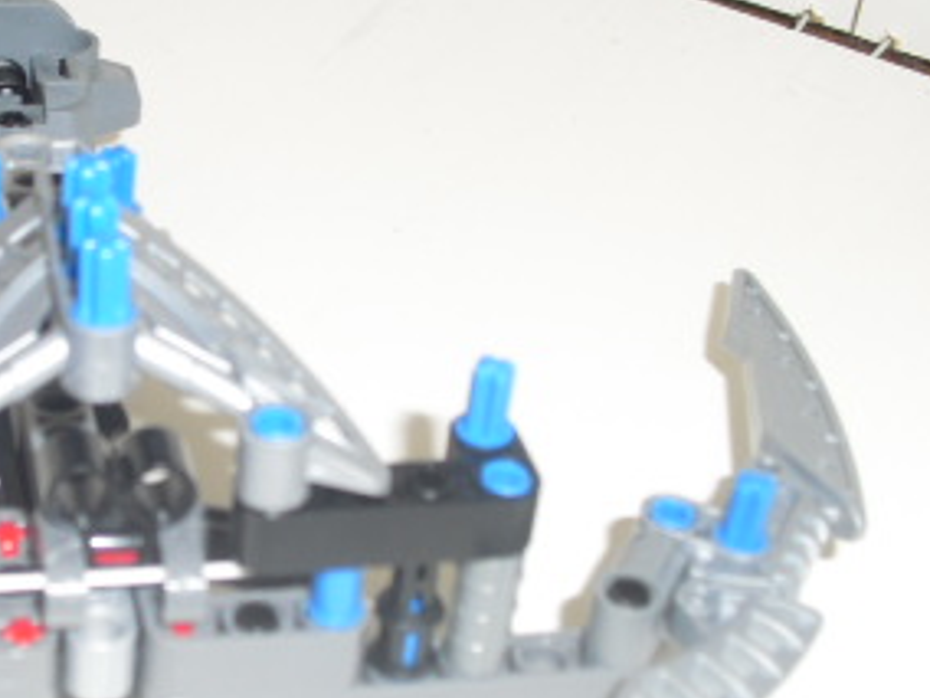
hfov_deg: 23.4
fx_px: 2176
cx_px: 79
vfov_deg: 18.2
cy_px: 338
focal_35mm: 81
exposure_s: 1/60
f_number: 3.1
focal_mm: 6.3
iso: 64
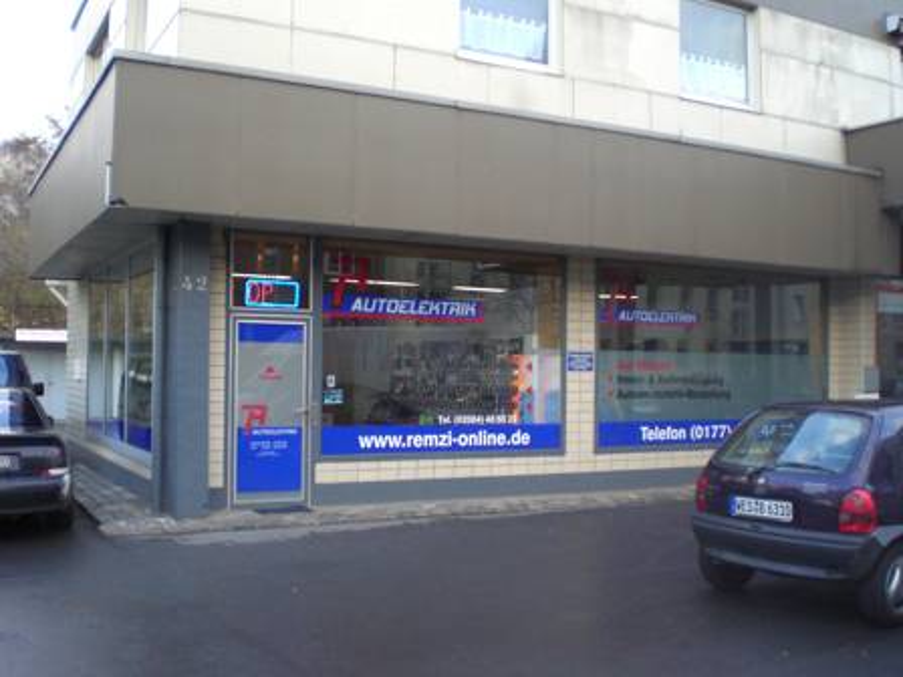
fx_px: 991
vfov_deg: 37.7
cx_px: 452
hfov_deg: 49.0
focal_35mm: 38
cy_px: 338
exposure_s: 1/80
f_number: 3.1
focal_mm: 6.3
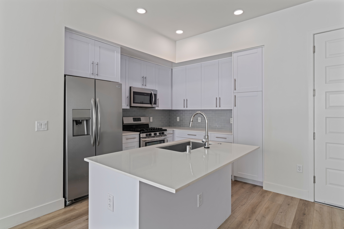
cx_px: 172
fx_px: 191
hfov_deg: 84.0
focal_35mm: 20
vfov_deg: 61.9
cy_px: 114
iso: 200
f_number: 8
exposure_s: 1/2
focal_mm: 20
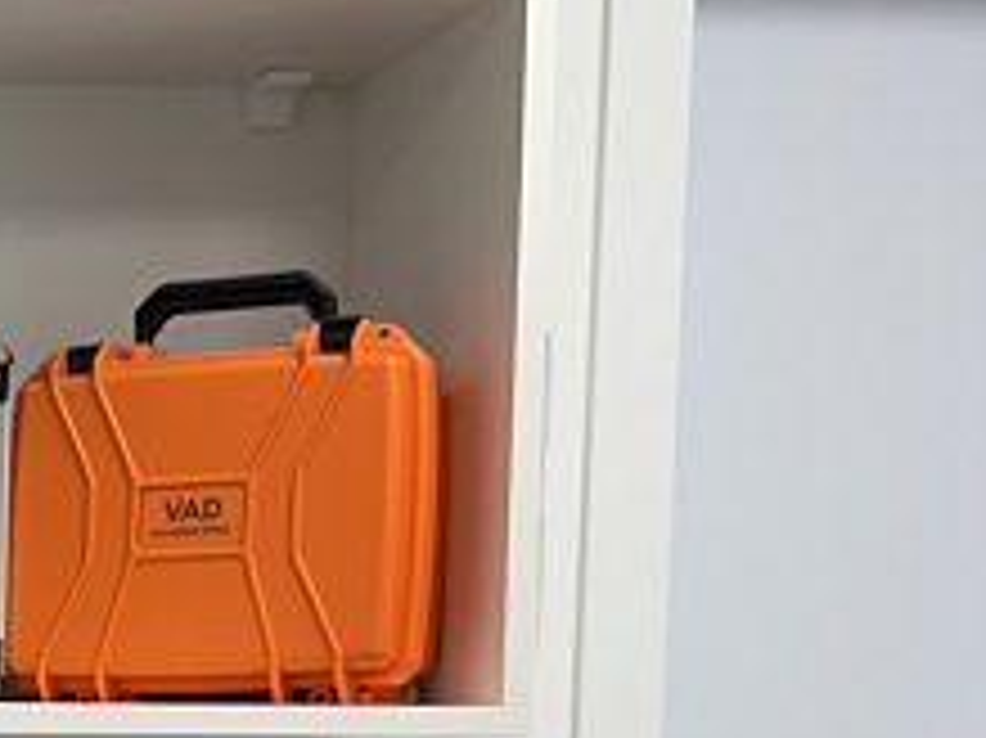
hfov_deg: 19.1
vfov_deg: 17.4
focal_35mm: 83
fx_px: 2363
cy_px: 736
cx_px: -689
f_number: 1.78
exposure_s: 1/120
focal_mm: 6.86
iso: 125
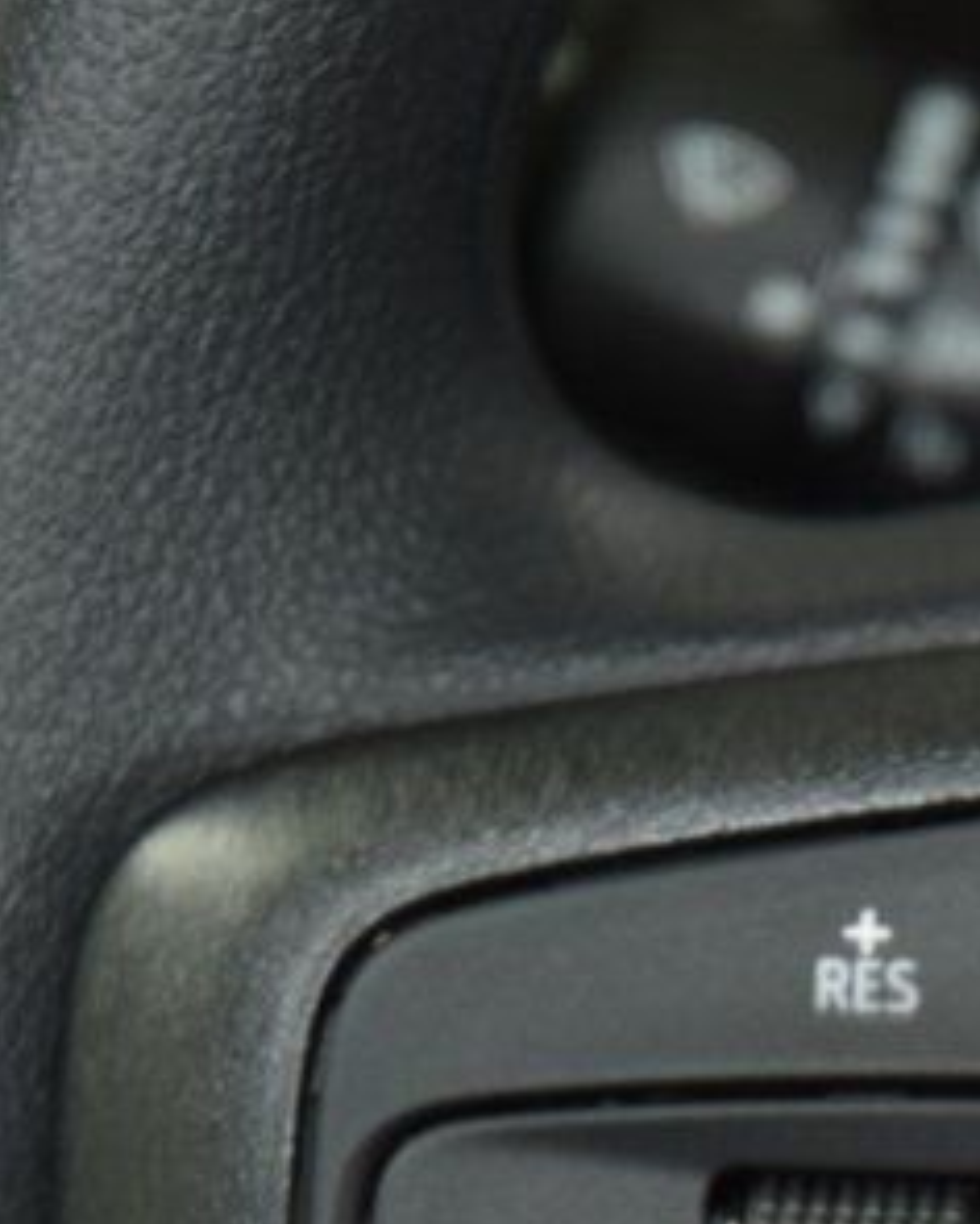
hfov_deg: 4.5
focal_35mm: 342
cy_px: 1396
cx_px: 1059
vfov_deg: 5.6
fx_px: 12399
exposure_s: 1/25
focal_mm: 70
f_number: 4.5
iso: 1000
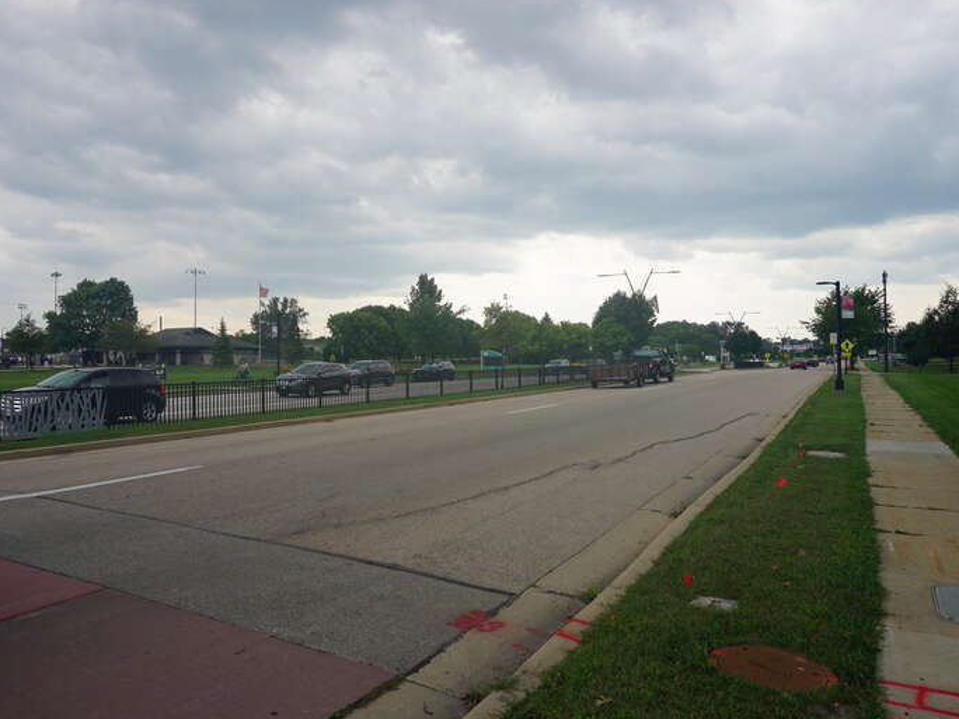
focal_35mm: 27
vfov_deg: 51.4
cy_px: 355
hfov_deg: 65.2
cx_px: 446
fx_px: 748
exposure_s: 1/100
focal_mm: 16
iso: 100
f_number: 9
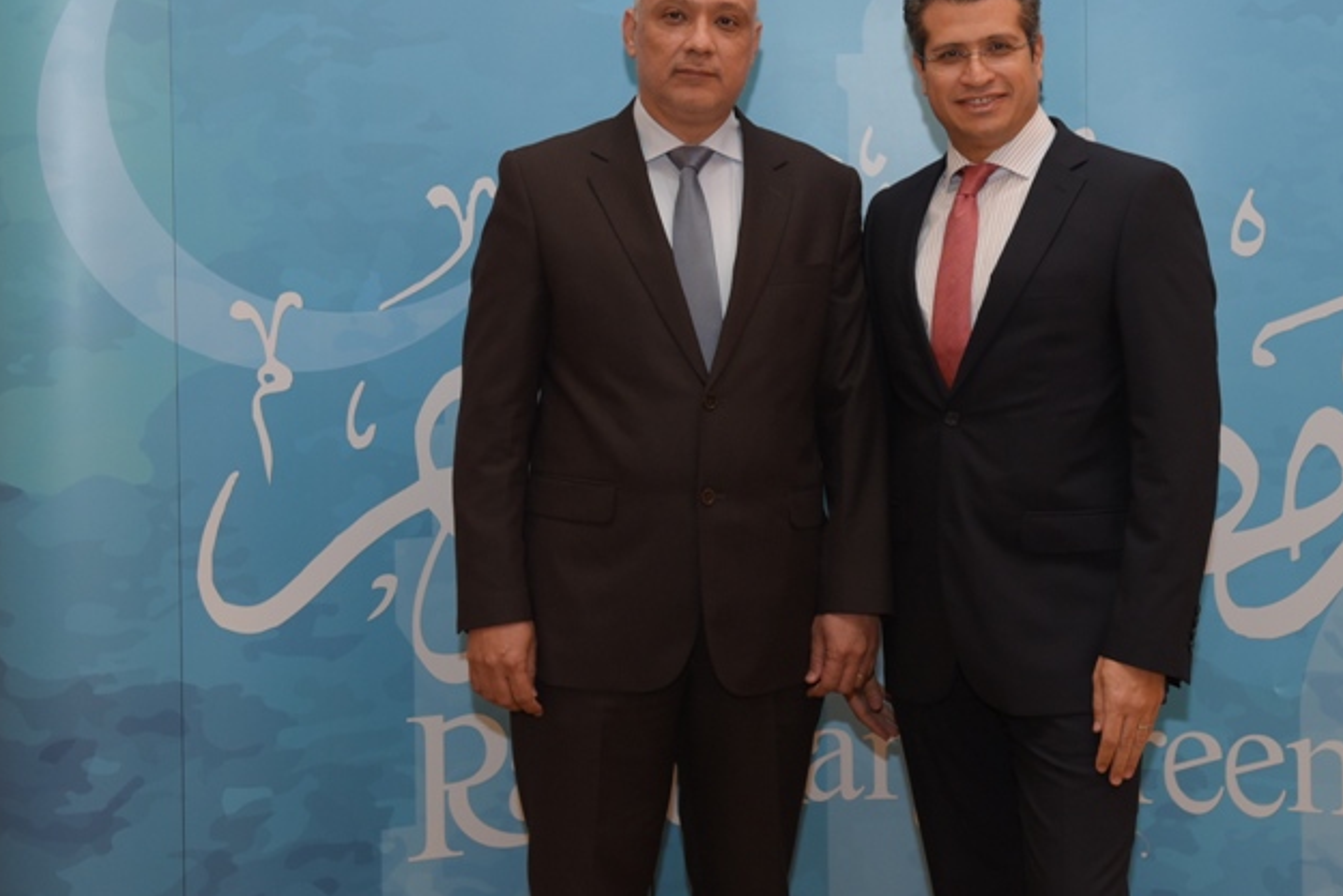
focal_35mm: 59
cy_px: 278
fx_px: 2201
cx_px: 883
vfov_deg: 22.9
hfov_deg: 33.7
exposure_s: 1/80
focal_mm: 36
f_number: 3.5
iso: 1250
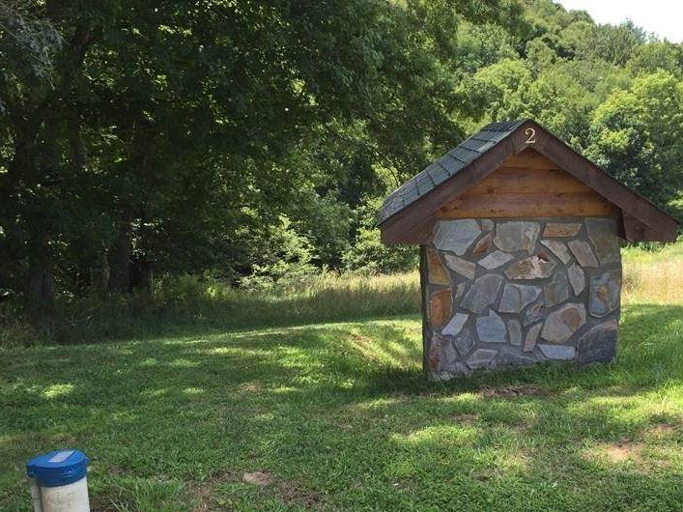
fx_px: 829
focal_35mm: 42
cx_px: 457
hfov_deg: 44.1
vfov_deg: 34.3
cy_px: 294
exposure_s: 1/444
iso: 32
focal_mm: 4.15
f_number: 2.2
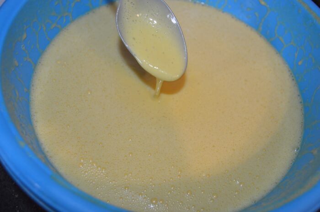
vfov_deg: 36.8
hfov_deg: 53.2
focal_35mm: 36
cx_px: 160
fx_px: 320
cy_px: 106
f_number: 4
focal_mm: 24
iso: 400
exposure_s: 1/30
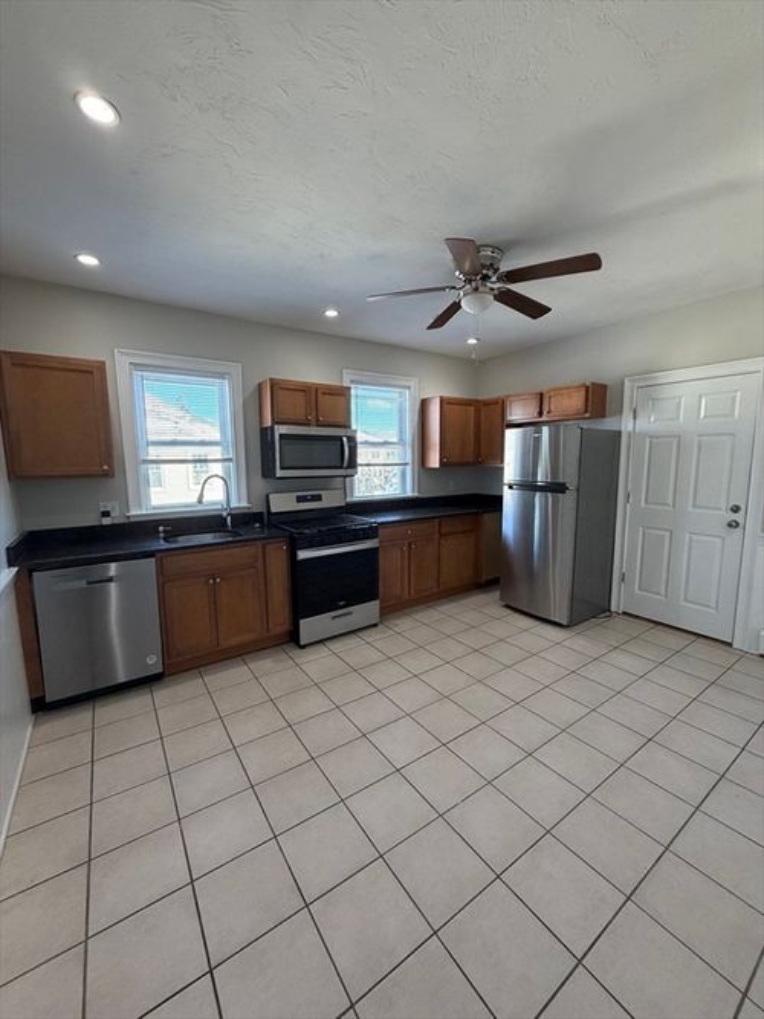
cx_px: 382
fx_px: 412
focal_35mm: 14
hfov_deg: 85.7
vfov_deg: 102.1
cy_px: 510
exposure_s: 1/120
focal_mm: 2.22
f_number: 2.2
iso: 320
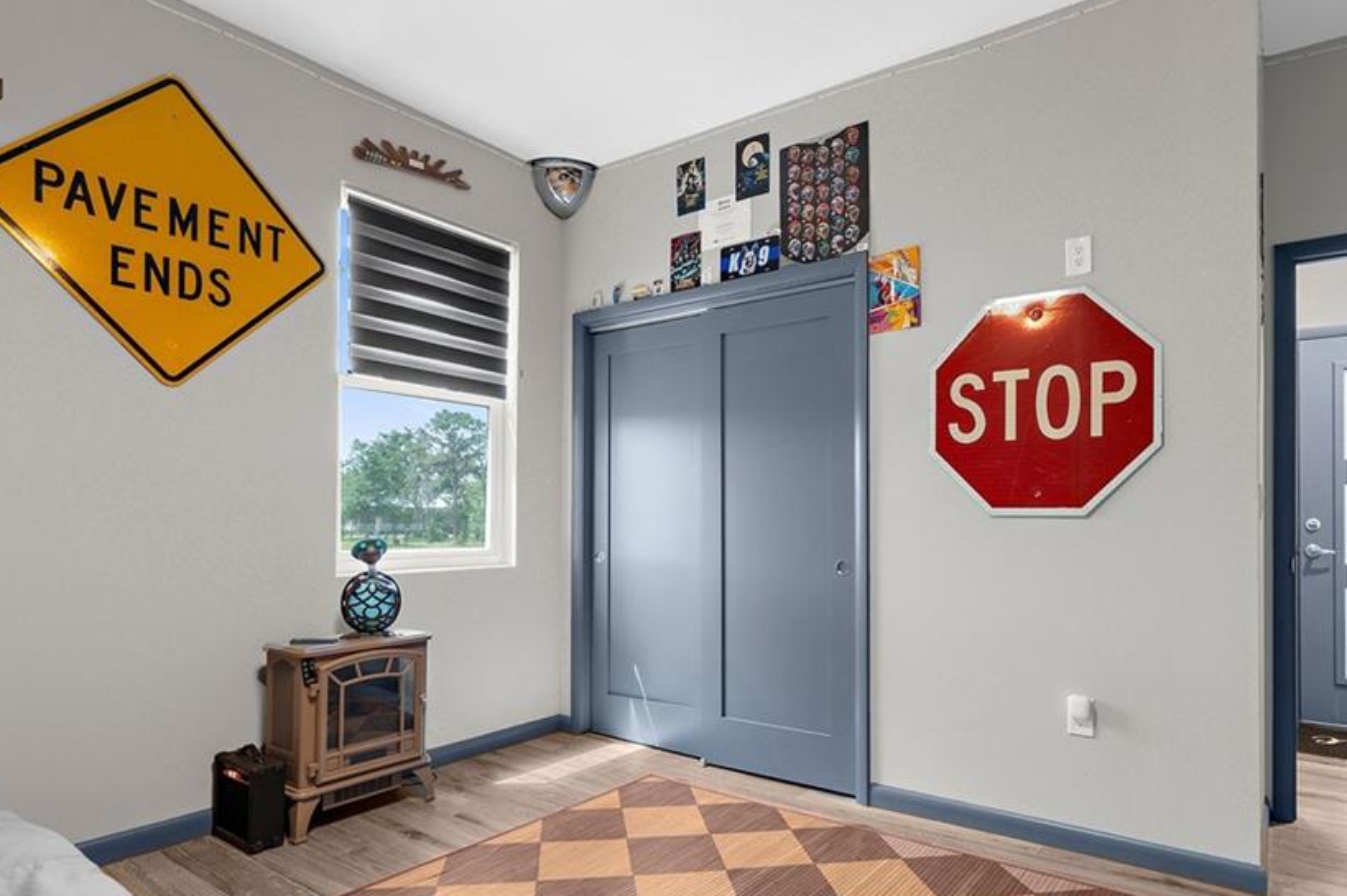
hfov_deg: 83.7
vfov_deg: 61.7
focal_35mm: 20
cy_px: 496
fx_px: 748
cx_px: 742
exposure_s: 1.3
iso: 400
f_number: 8
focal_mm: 16
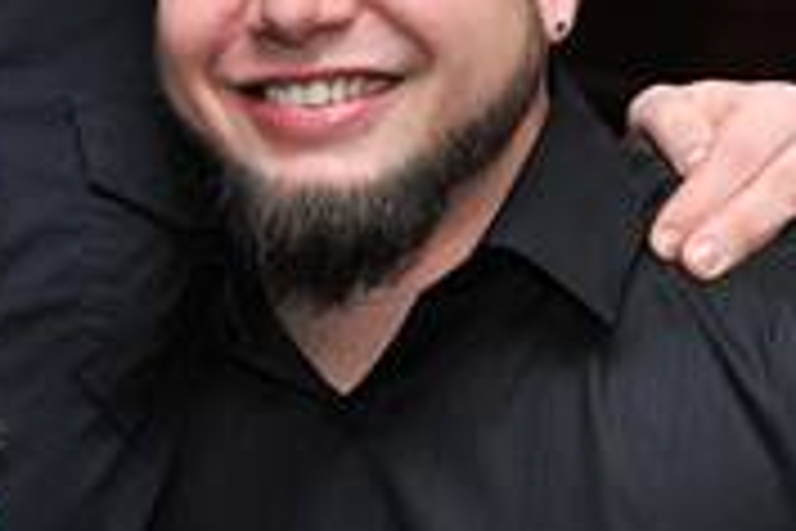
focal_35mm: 180
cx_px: 94
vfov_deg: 7.5
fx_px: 3980
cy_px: -202
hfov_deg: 11.4
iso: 800
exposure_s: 1/100
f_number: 5
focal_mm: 58
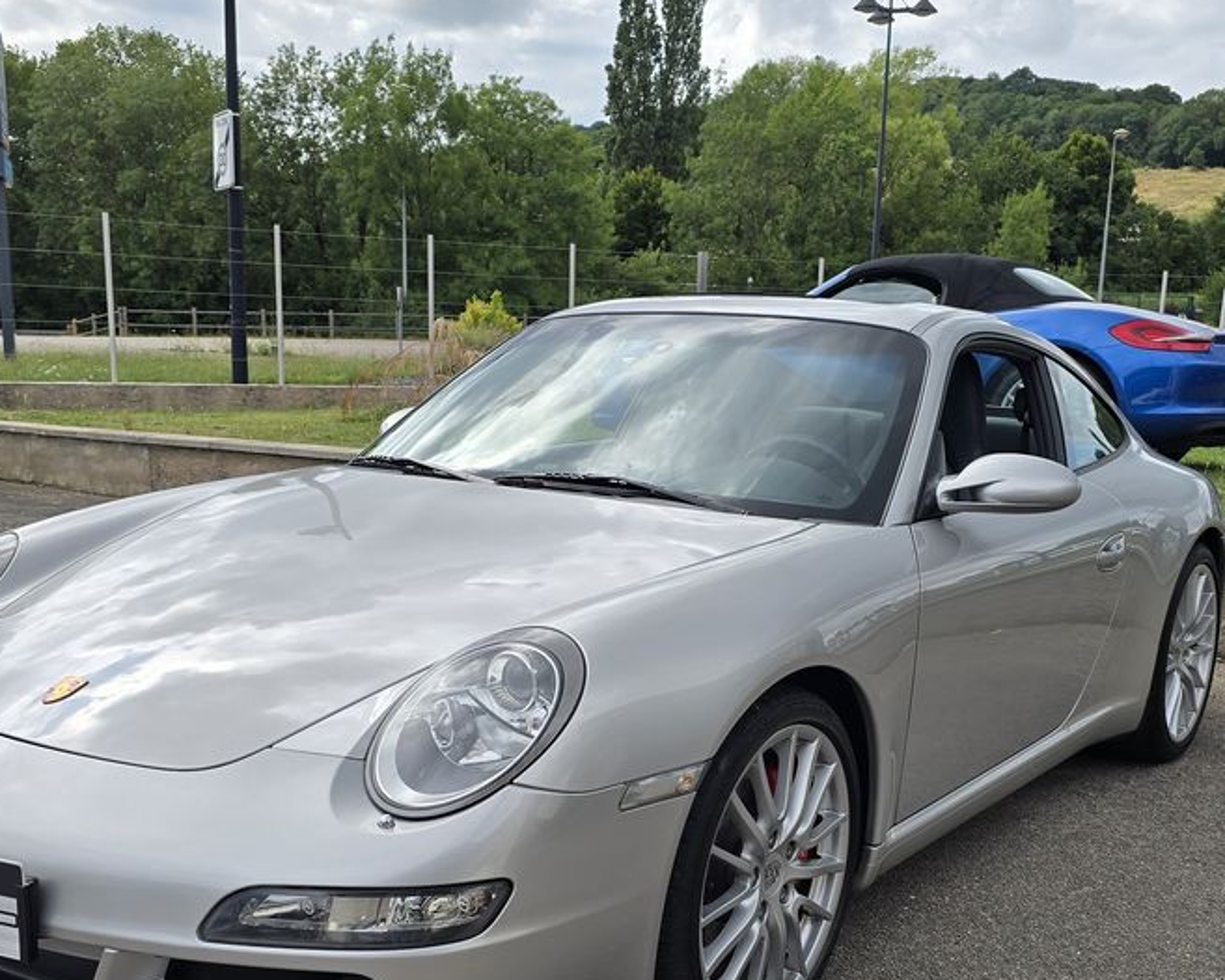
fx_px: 1487
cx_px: 599
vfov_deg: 36.0
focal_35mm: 41
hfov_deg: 44.8
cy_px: 678
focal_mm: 6.3
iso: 12
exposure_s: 1/829
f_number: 1.7
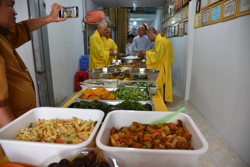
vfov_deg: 53.2
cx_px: 125
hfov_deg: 73.7
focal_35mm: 24
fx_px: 167
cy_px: 84
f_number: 4
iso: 400
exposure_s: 1/60
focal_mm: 24
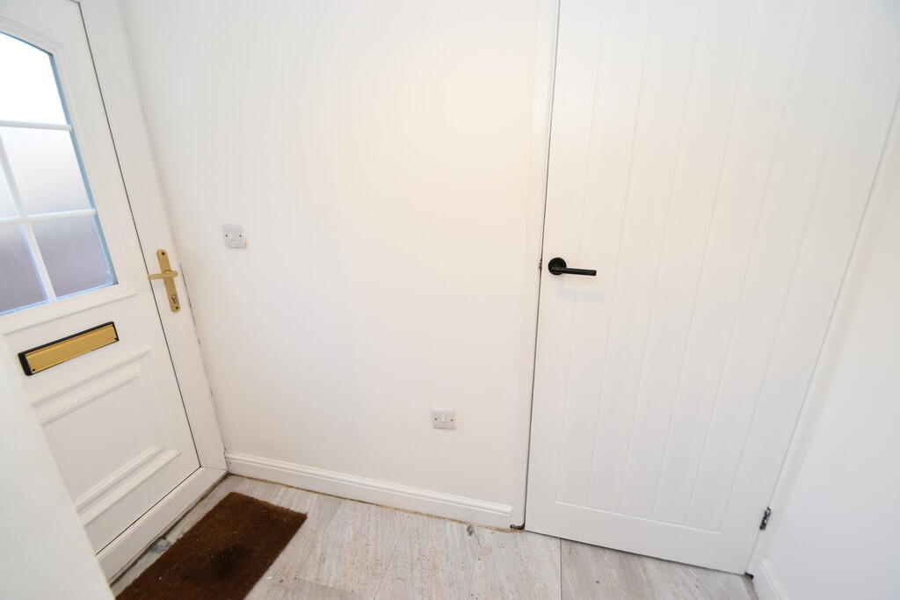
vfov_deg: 77.3
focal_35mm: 15
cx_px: 450
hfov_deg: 100.4
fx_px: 375
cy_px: 300
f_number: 5
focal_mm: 10
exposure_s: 1/100
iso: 800
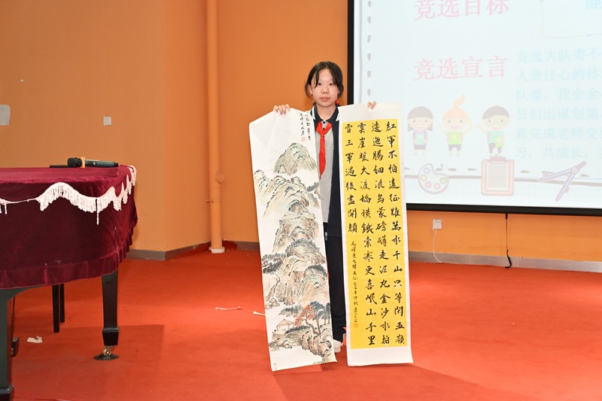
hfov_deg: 41.9
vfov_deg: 28.6
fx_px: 786
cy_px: 200
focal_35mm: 47
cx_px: 301
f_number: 4
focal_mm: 47
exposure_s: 1/250
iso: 2000
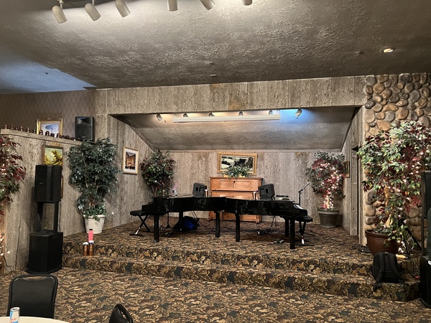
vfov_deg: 53.1
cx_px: 216
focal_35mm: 26
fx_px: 324
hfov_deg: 67.3
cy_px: 162
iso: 500
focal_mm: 5.7
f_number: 1.5
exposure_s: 1/40
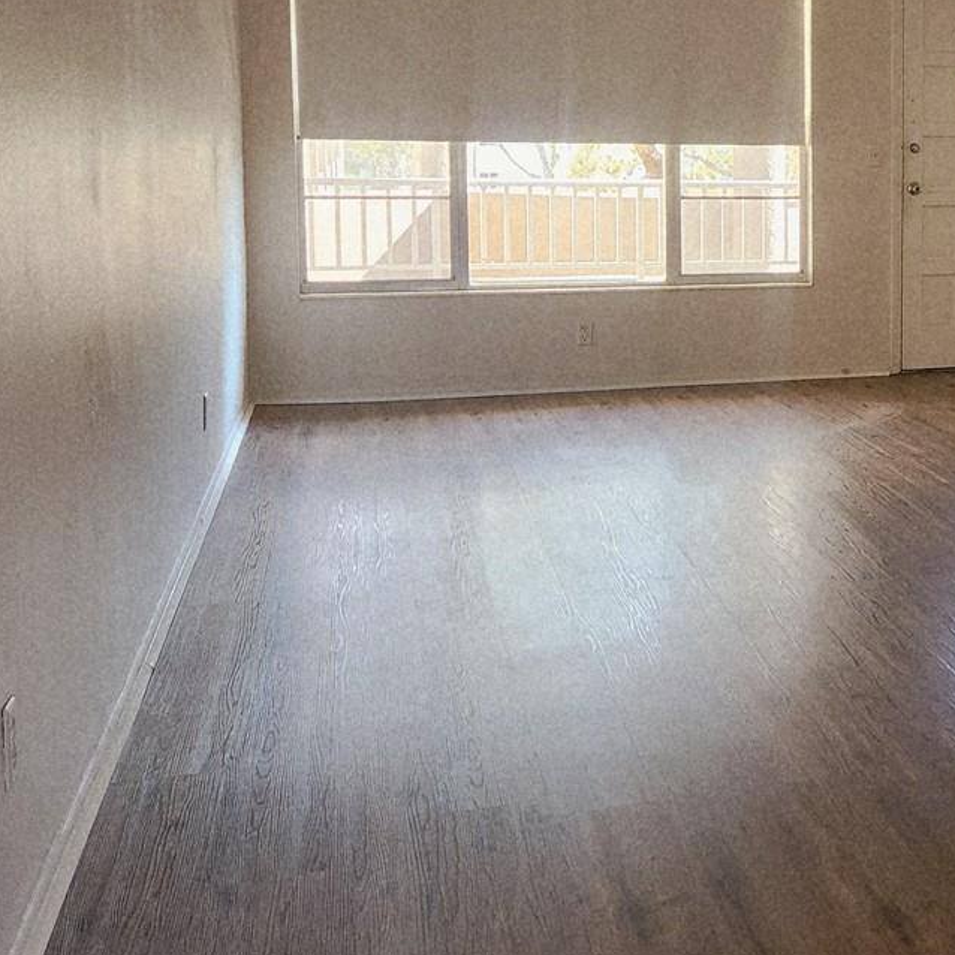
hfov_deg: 30.0
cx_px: 1045
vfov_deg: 32.9
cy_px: 257
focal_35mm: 51
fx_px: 1592
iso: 250
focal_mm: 5.4
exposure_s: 1/120
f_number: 1.8
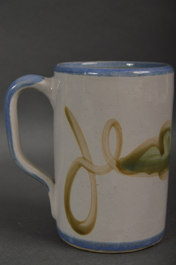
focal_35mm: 75
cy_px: 132
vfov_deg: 27.0
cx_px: 88
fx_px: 551
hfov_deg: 18.1
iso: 100
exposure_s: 1/160
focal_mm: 50
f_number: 9
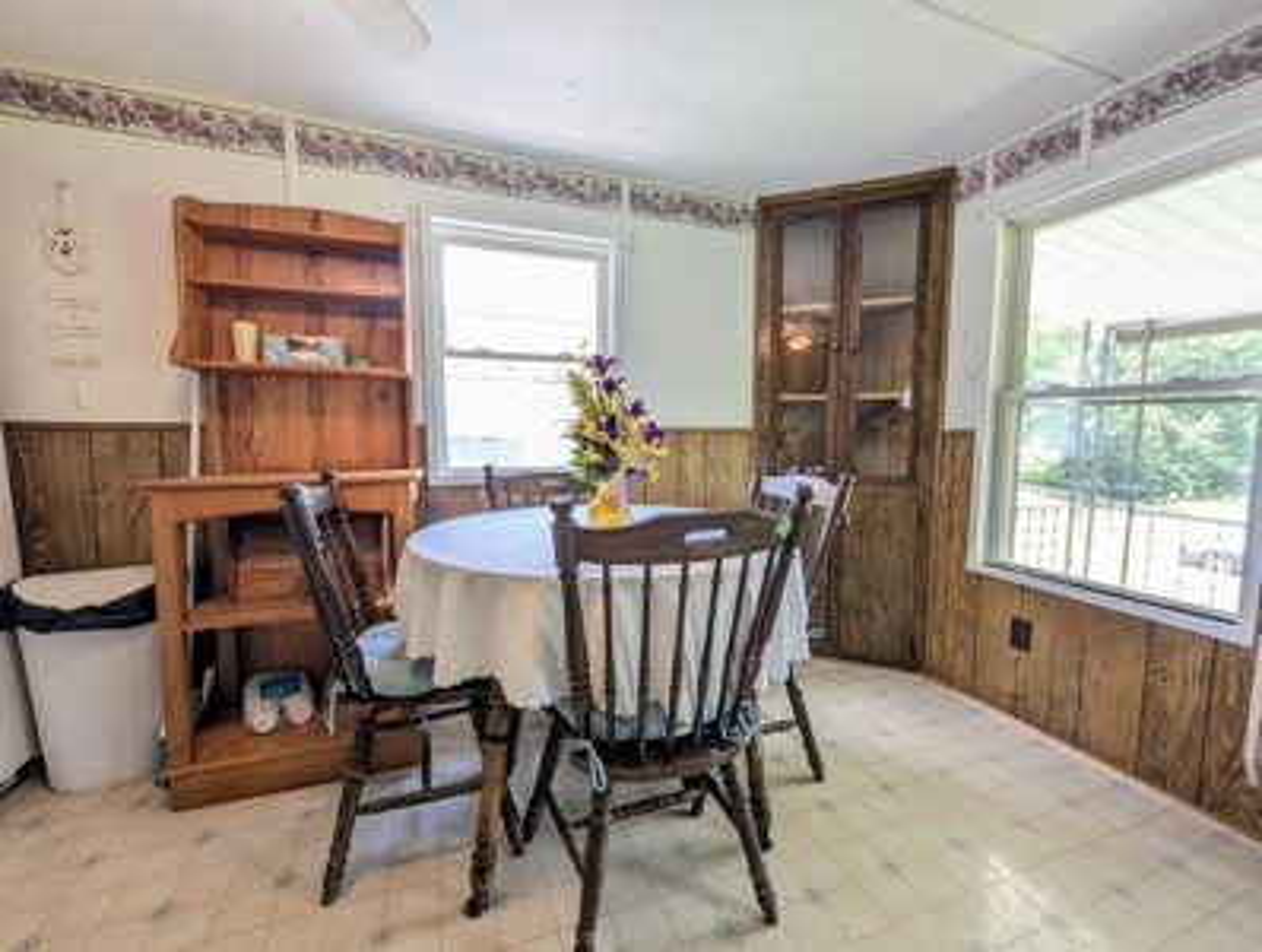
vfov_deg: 90.1
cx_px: 631
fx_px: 475
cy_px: 476
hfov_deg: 106.1
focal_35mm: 13
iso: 127
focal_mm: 1.95
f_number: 2.2
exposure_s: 1/120
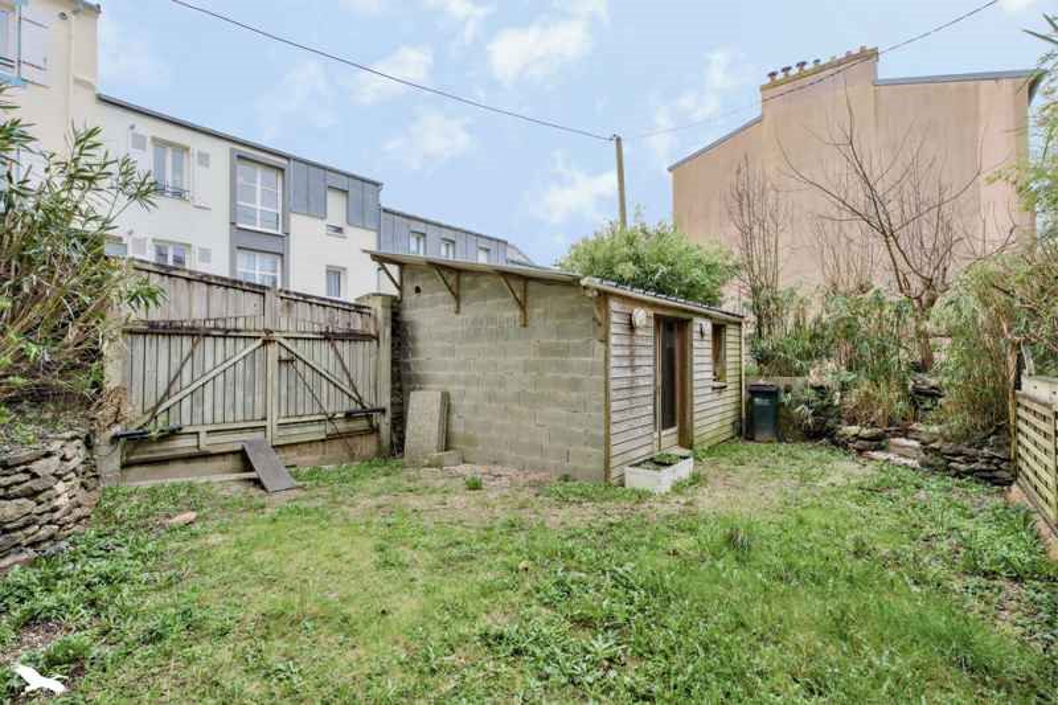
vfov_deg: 73.7
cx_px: 529
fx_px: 470
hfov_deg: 96.7
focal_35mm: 16
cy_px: 352
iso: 800
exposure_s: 1/400
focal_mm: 16
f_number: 8
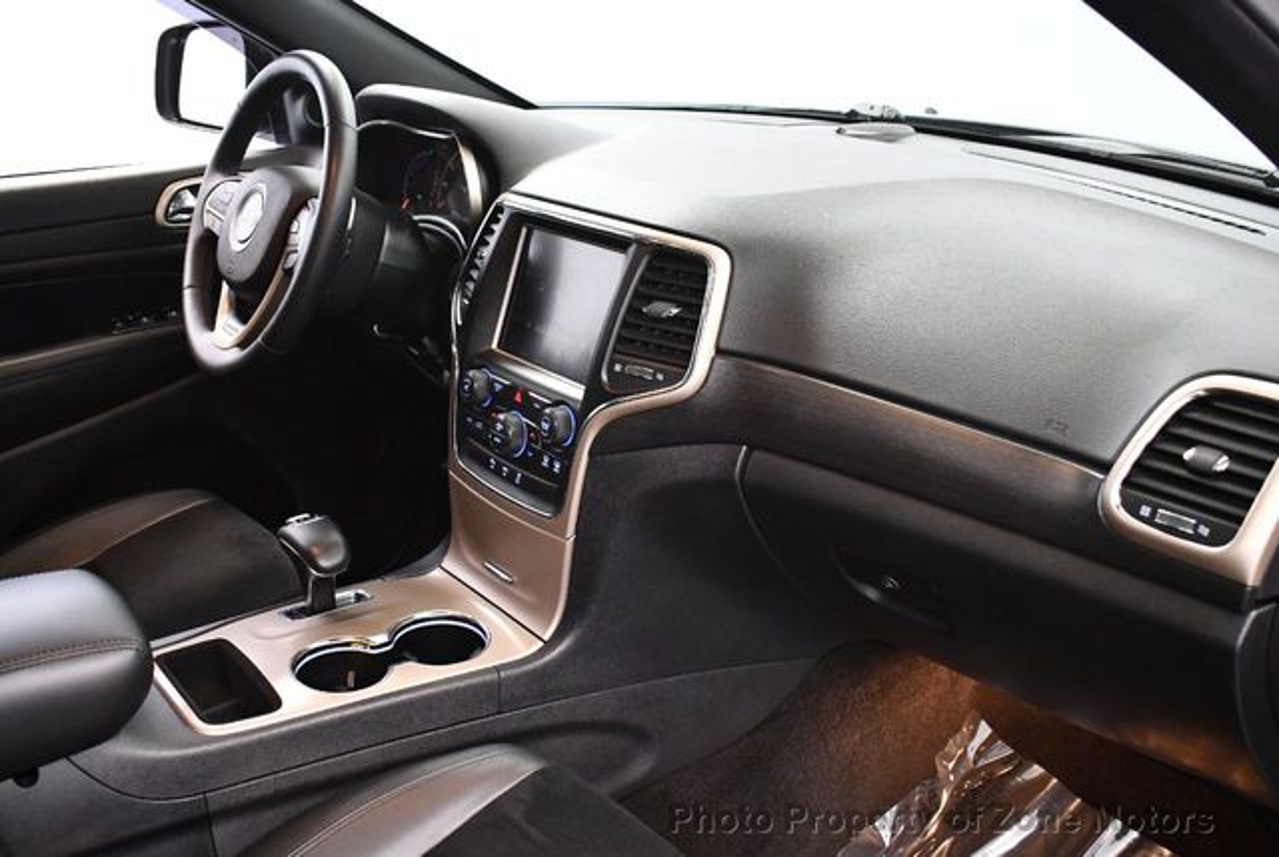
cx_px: 640
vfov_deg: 37.0
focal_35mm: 36
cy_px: 428
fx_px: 1281
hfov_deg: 53.1
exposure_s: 1/80
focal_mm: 18
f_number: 3.5
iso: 3200
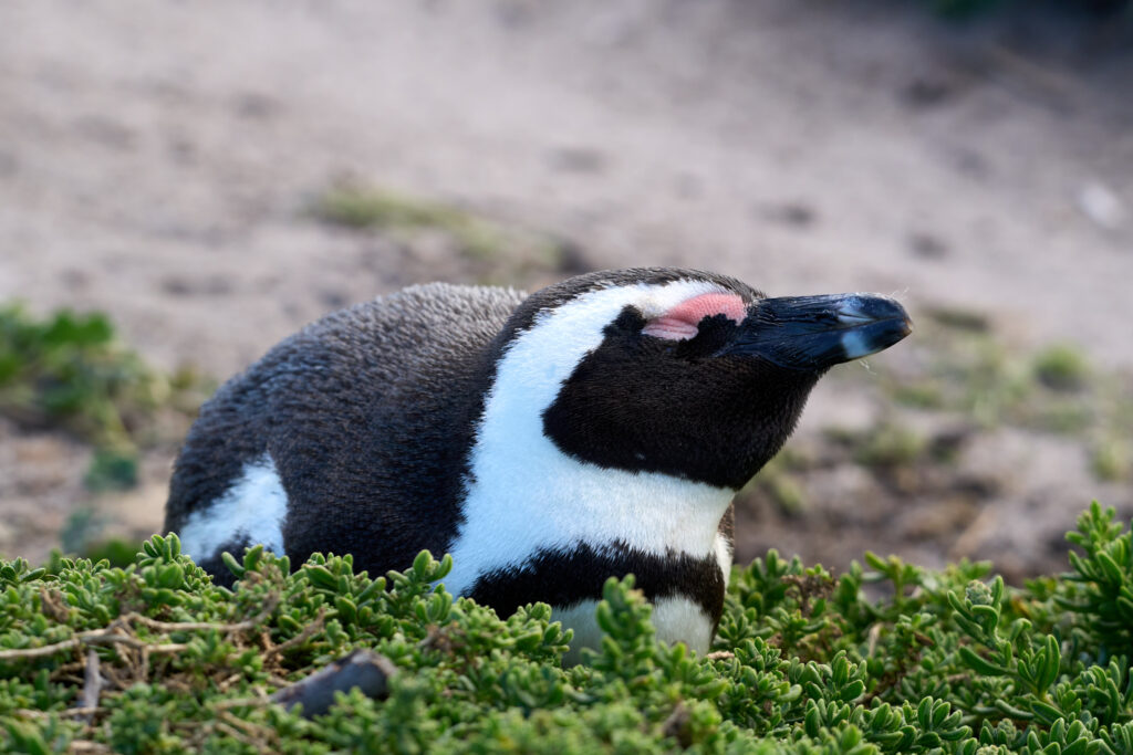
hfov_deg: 3.6
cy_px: 378
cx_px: 566
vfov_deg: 2.4
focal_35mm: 570
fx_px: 17950
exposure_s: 1/640
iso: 500
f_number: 6.3
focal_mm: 380.2
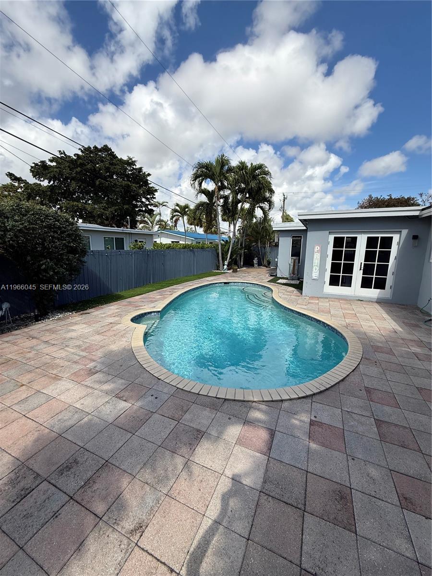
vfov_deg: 102.1
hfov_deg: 85.7
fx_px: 233
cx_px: 216
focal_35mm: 14
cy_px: 288
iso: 50
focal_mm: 2.22
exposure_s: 1/1795
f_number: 2.2
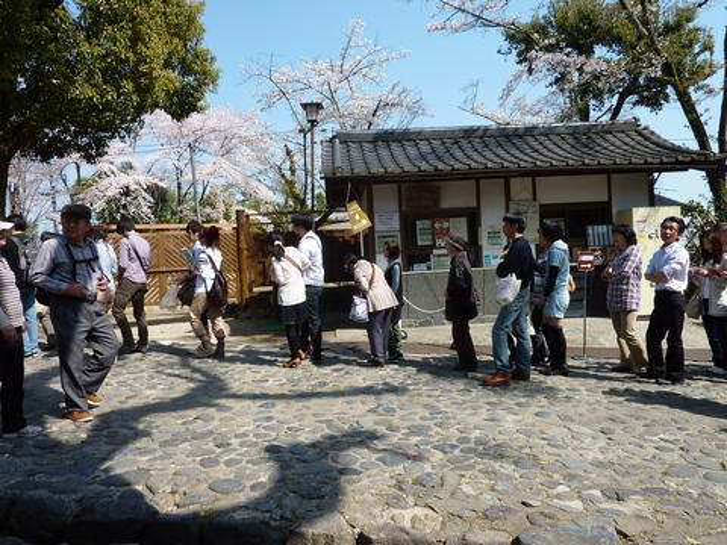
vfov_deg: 54.9
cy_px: 272
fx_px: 525
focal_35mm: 25
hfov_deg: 69.4
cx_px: 364
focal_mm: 4.1
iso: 80
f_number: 4
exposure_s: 1/400
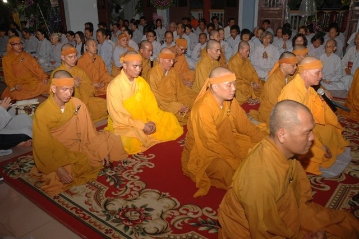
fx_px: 329
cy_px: 120
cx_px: 180
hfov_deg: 57.2
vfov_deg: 39.9
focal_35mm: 33
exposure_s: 1/60
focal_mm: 22
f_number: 4
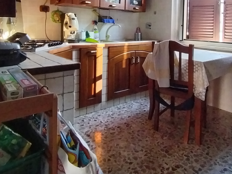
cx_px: 136
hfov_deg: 59.6
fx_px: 201
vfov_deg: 44.5
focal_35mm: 30
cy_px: 35
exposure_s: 1/25
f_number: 2.2
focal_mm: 1.42
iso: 404
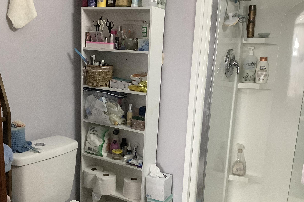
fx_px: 329
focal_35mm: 39
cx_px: 134
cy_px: 131
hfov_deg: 49.5
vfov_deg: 34.0
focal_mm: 3.3
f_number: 2.4
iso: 320
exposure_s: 1/60
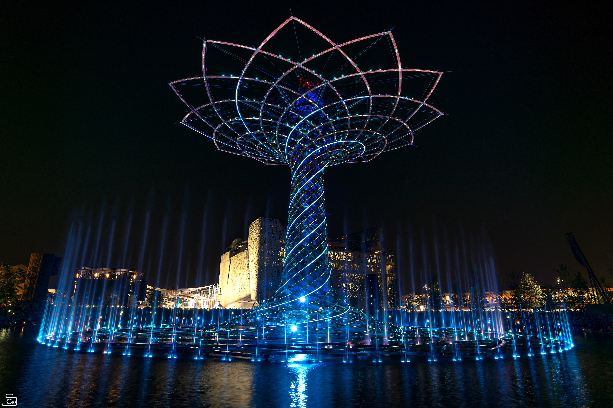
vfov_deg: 59.5
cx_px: 306
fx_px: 358
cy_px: 204
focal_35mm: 21
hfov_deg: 81.2
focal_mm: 14
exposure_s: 1.3
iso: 100
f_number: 11
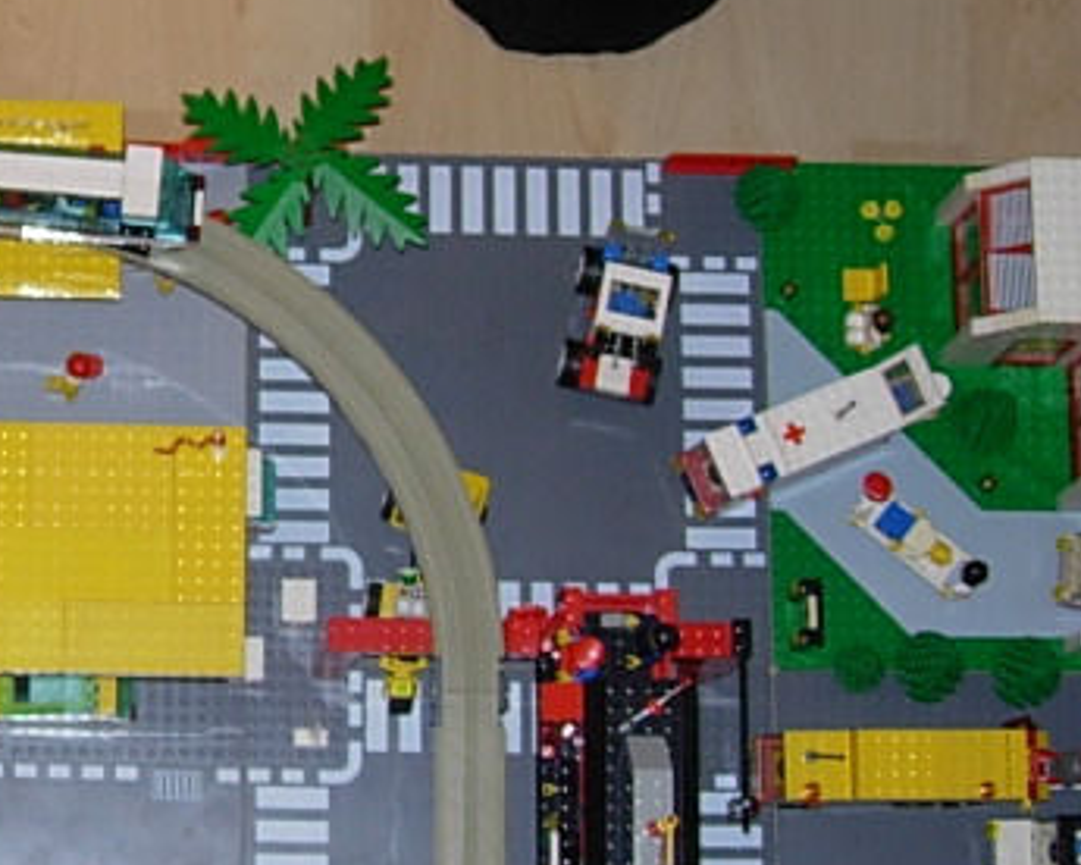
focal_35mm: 110
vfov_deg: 14.0
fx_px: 3519
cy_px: 376
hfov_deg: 17.2
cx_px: 78
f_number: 2.8
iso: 79
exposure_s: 1/64
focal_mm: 7.8
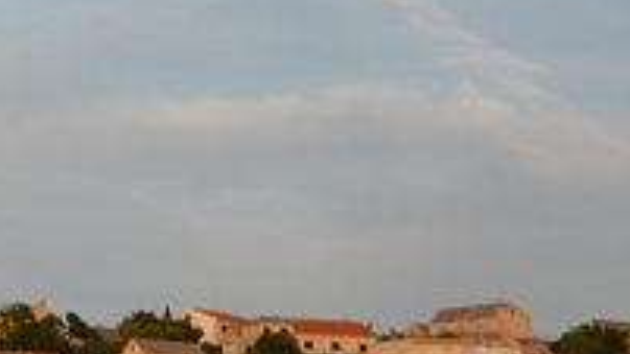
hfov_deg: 12.8
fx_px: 2607
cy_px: 138
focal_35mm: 156
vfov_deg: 7.8
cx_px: -420
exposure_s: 1/125
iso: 250
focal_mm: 25
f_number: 5.6
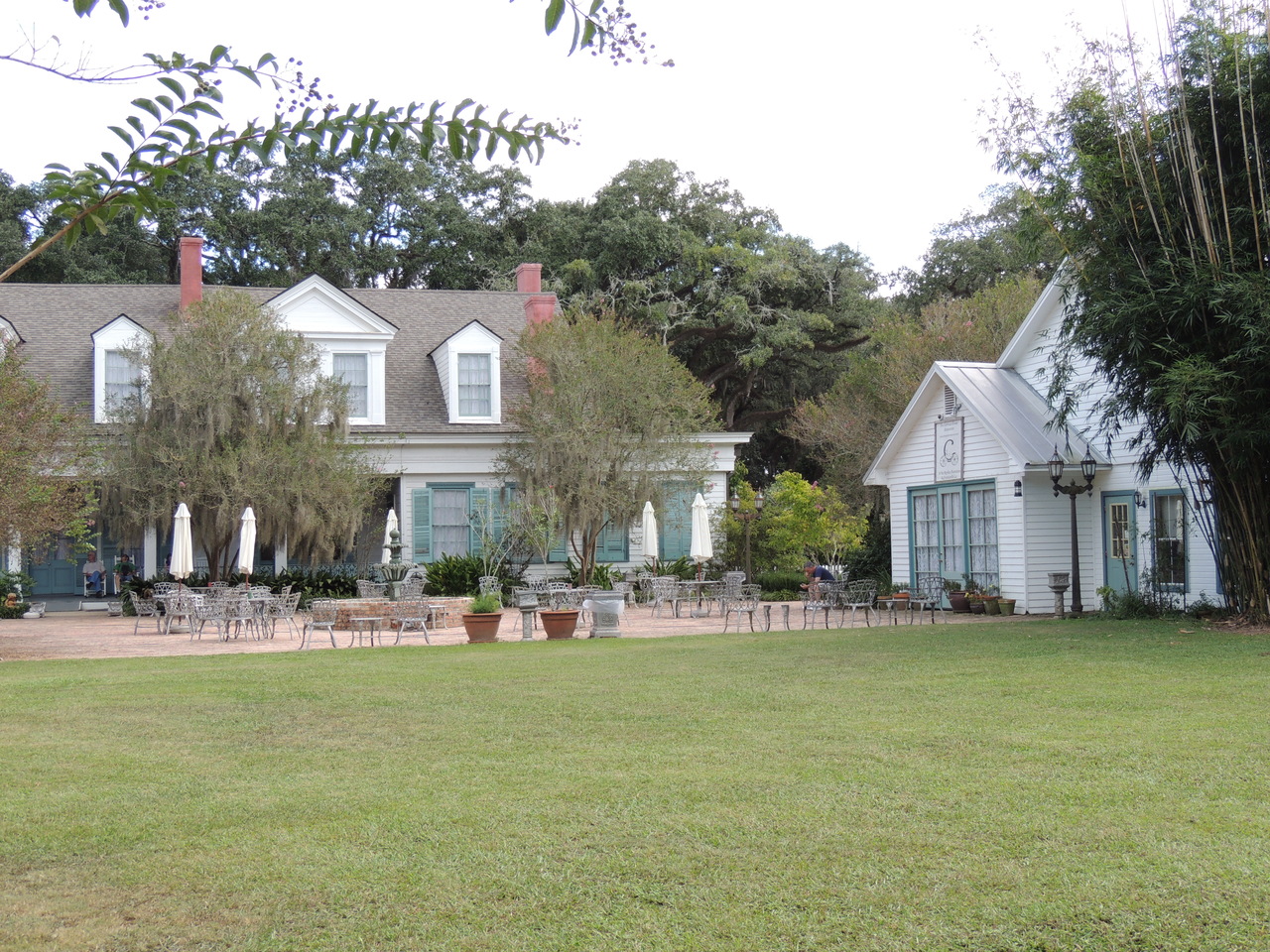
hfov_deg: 40.4
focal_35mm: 47
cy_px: 476
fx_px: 1724
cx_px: 635
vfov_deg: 30.9
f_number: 3.5
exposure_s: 1/250
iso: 100
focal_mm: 8.3
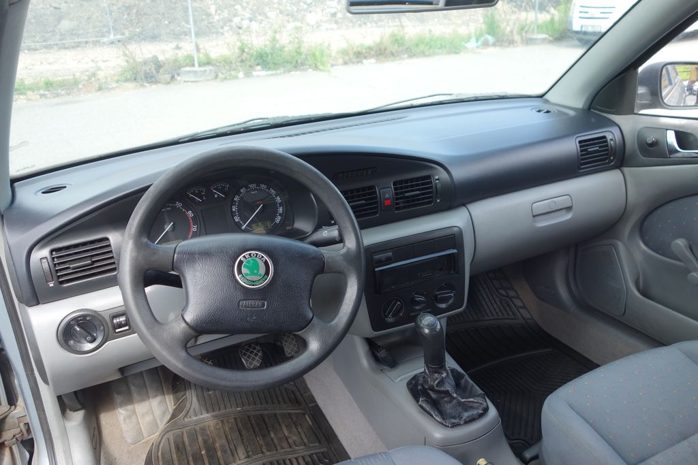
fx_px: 543
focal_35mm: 28
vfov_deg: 46.4
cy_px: 232
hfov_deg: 65.5
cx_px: 349
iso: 125
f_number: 2.8
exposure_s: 1/200
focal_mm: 10.4
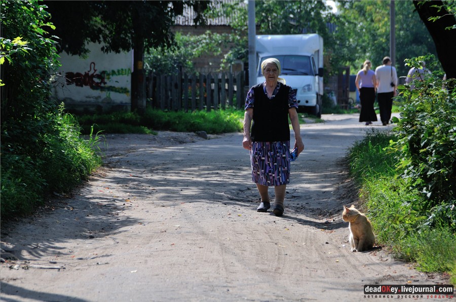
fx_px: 2276
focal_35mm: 180
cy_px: 151
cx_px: 228
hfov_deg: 11.4
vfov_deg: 7.6
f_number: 7.1
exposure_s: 1/320
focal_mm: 120
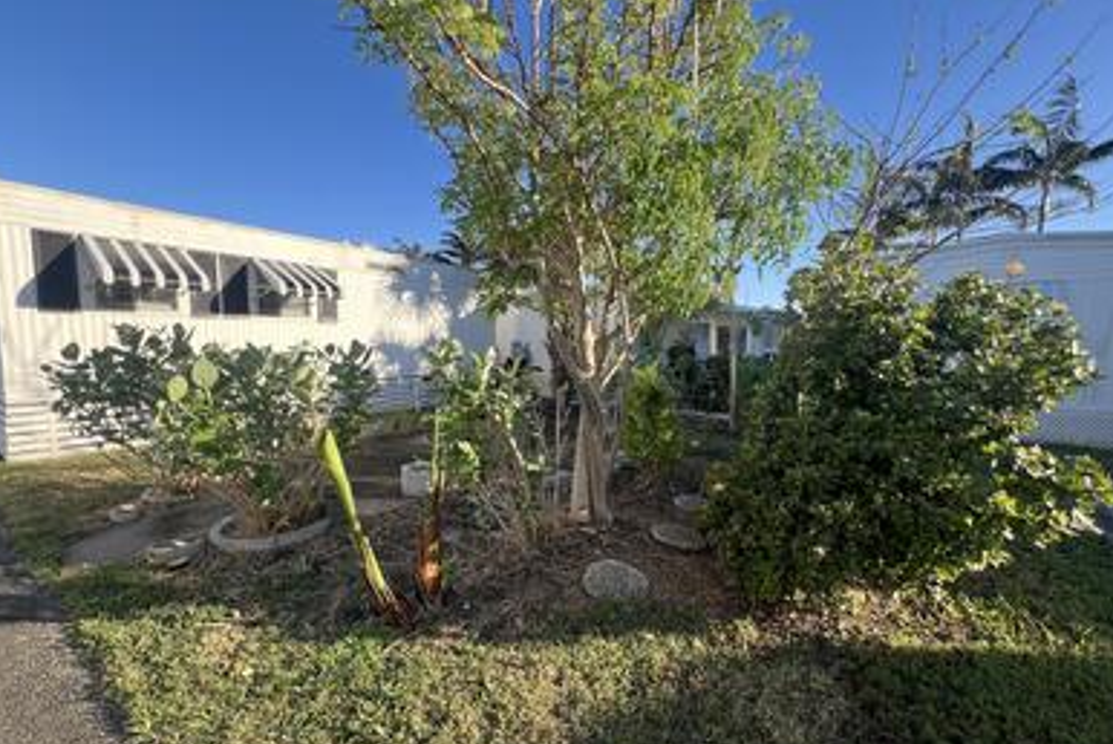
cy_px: 384
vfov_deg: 81.3
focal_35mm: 14
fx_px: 433
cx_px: 545
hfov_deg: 104.2
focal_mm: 1.57
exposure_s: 1/435
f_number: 1.8
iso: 32
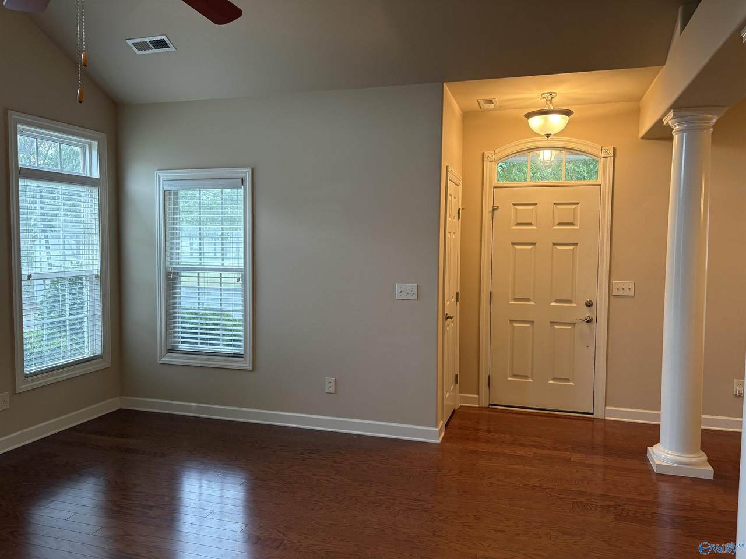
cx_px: 373
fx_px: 560
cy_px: 280
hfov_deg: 67.3
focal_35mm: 26
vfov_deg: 53.1
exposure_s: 1/60
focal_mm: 5.96
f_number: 1.6
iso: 160
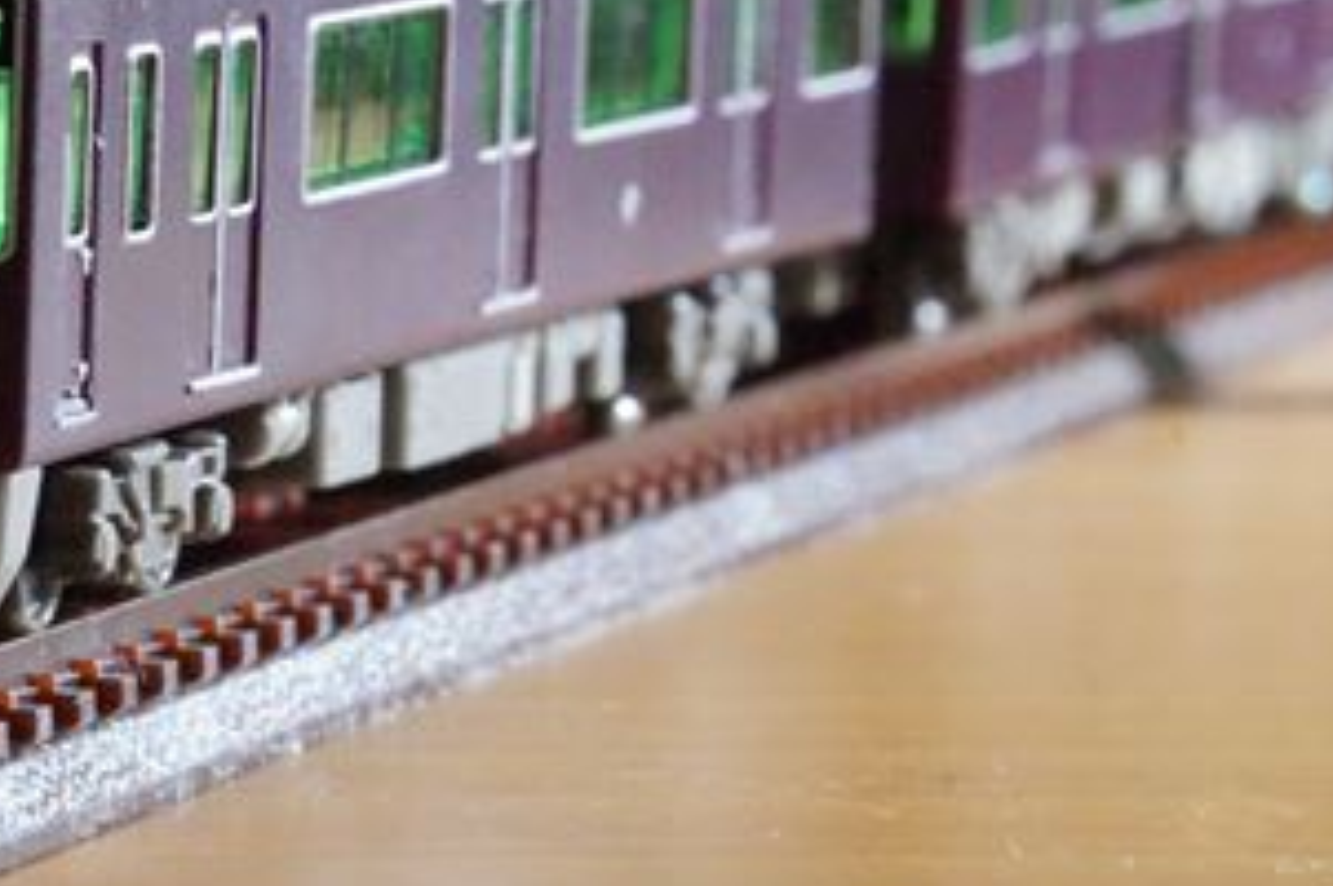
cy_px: 268
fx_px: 14906
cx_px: 478
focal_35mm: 403
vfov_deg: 3.4
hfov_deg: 5.1
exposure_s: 1/6
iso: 6400
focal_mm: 135
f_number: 25
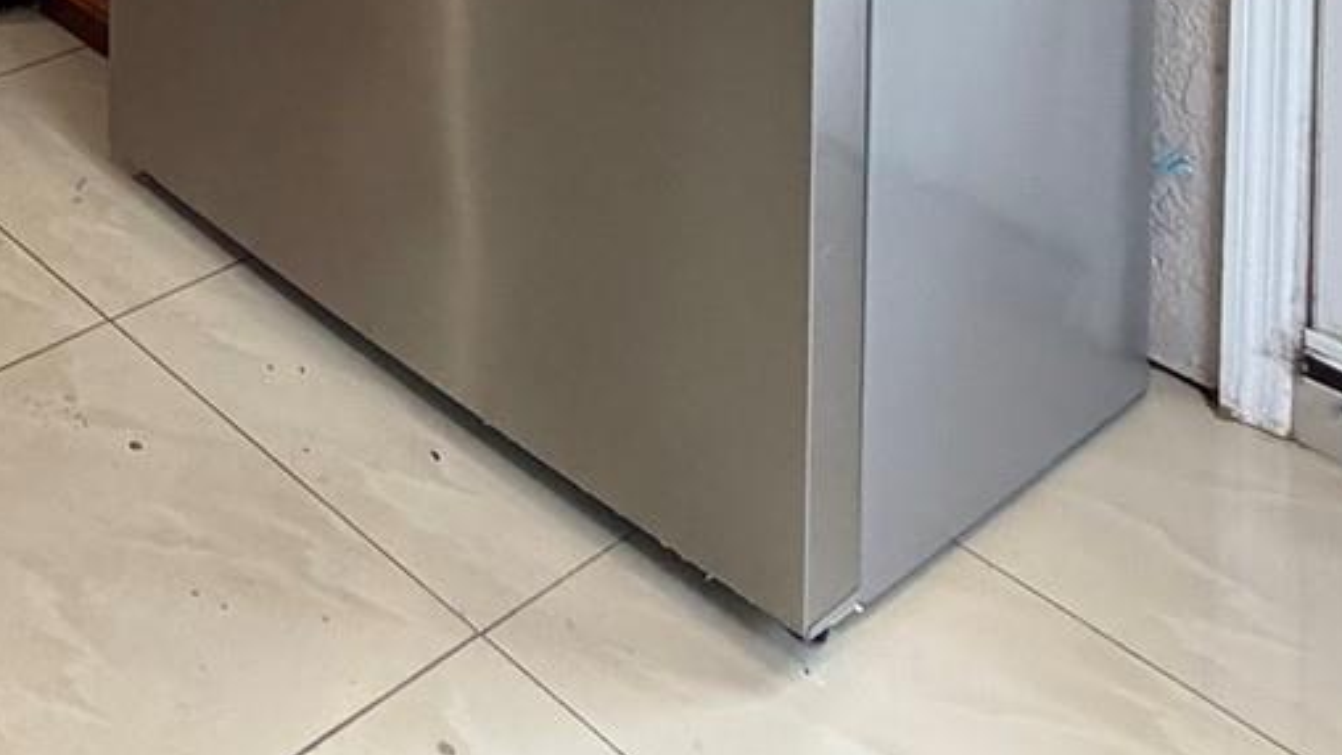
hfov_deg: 34.4
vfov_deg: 17.4
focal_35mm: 48
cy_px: -776
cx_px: -269
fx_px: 1708
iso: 320
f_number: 2.2
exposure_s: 1/60
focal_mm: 2.22
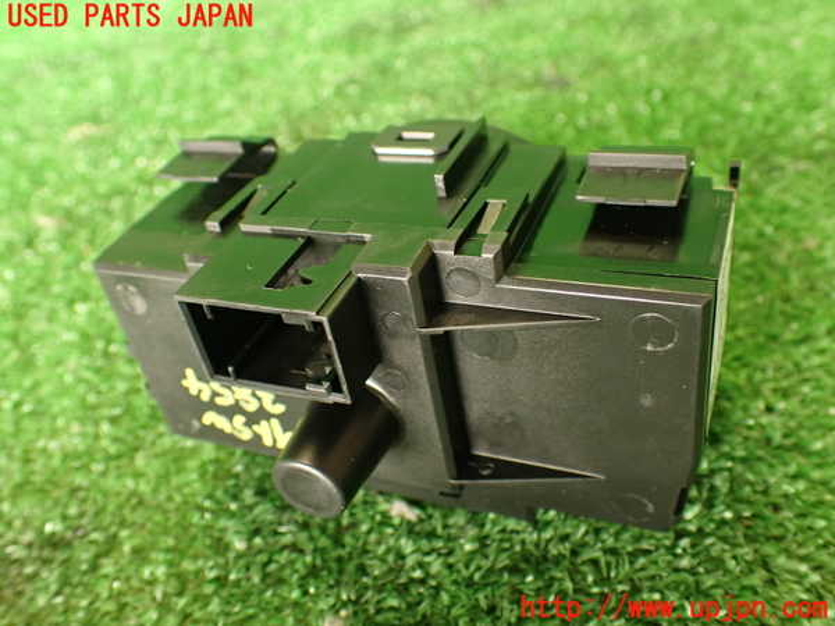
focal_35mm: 32
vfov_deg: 44.2
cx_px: 418
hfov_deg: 56.8
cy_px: 313
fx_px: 772
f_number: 2.4
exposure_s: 1/30
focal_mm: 5.79
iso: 320
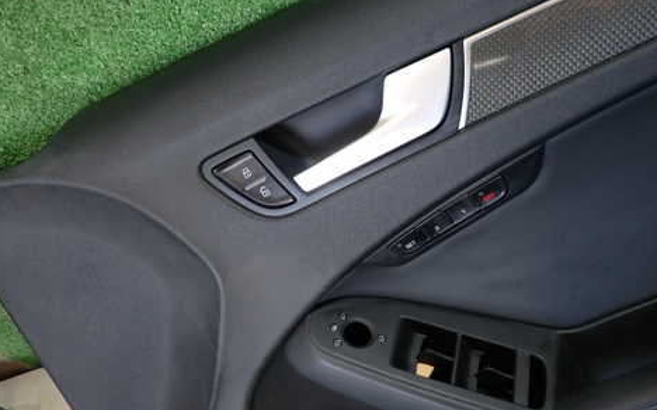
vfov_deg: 37.2
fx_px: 608
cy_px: 234
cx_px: 350
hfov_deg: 56.7
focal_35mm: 34
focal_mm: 4.5
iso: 200
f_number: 2
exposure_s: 1/50
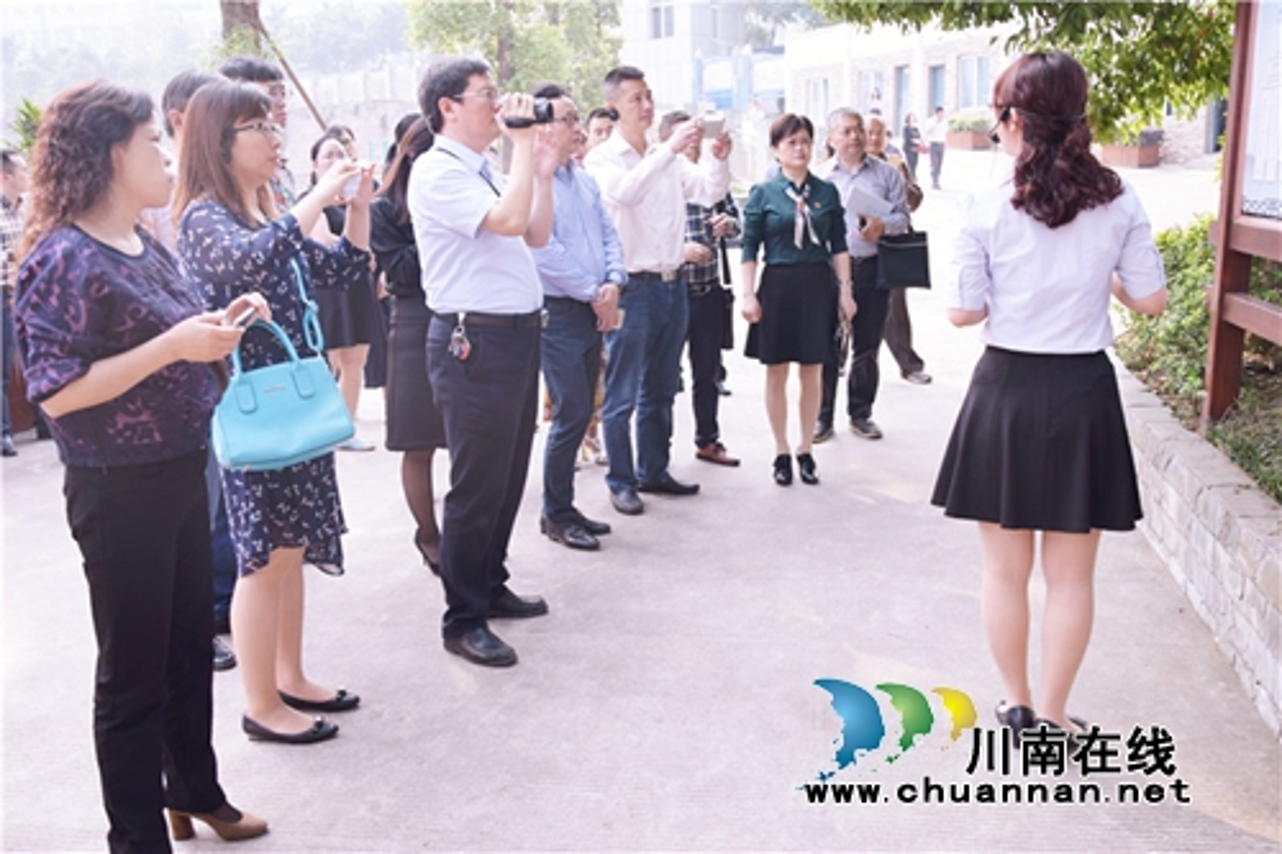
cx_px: 641
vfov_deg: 39.9
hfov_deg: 57.2
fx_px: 1175
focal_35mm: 33
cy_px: 427
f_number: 5.6
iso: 100
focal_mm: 22
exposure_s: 1/125
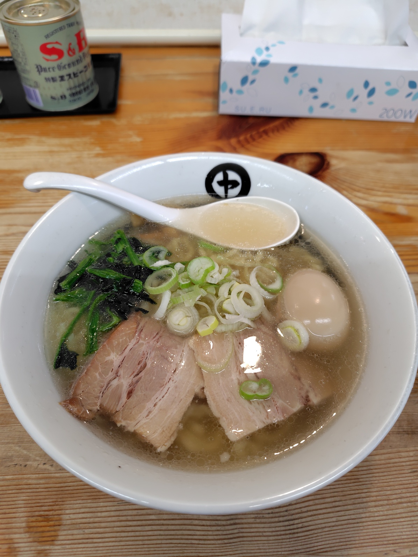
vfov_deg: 73.9
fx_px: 370
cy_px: 278
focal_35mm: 23
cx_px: 209
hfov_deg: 58.9
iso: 275
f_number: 1.9
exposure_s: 1/100
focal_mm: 5.6
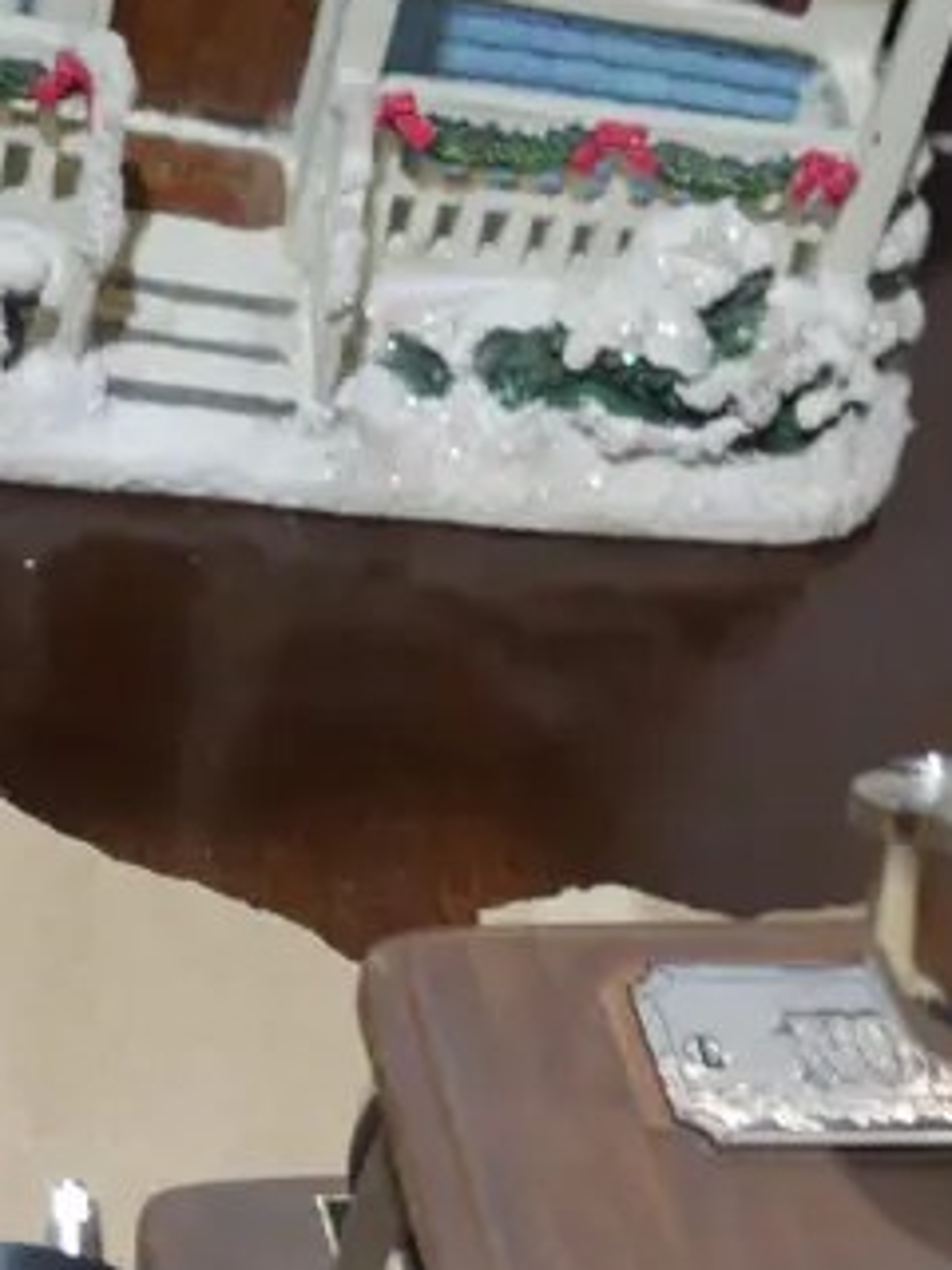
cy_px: 1750
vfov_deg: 18.7
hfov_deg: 15.3
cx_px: 756
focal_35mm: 96
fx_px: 3520
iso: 250
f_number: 3.6
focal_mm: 15
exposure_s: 1/60
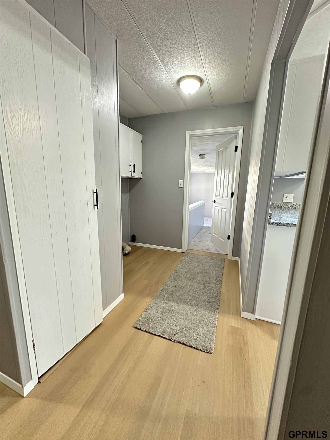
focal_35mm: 14
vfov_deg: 102.1
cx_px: 165
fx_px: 178
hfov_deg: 85.7
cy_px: 220
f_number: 2.2
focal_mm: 2.22
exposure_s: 1/40
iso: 1000
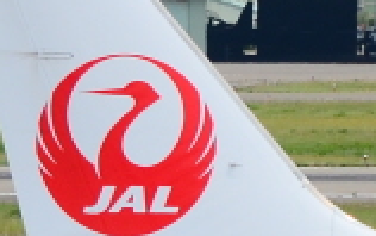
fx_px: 9291
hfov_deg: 2.3
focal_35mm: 906
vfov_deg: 1.5
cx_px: 1171
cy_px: 402
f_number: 6.3
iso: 250
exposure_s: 1/1250
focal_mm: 78
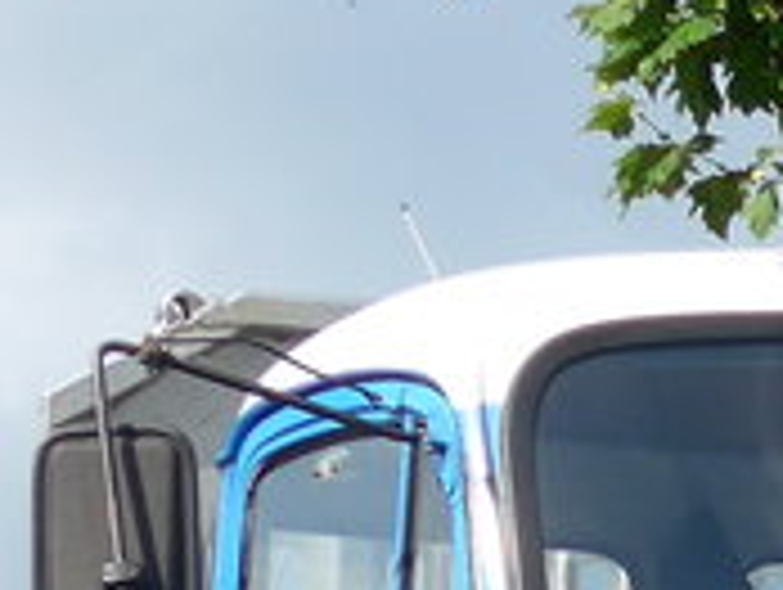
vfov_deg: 5.8
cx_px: 1328
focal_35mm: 248
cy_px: 1284
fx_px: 5617
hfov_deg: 7.8
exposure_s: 1/1600
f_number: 2.8
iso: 80
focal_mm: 7.5
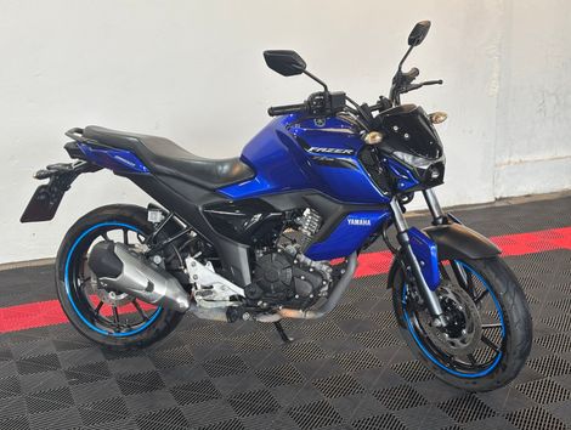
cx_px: 286
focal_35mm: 52
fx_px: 859
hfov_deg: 36.8
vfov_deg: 28.1
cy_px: 215
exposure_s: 1/60
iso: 40
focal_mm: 5.96
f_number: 1.6
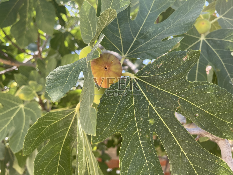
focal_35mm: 25
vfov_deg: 54.9
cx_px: 116
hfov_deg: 69.4
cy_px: 88
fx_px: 168
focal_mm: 5.1
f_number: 1.6
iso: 32
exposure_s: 1/344
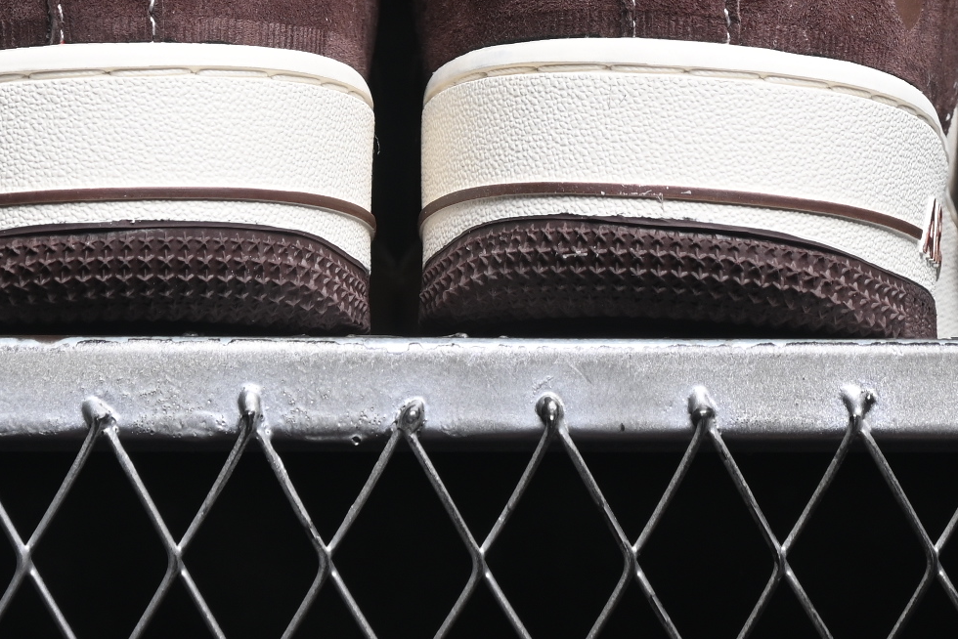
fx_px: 5670
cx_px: 371
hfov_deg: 9.7
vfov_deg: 6.4
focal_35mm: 213
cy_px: -232
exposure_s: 1/60
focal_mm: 50
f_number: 6.3
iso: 160
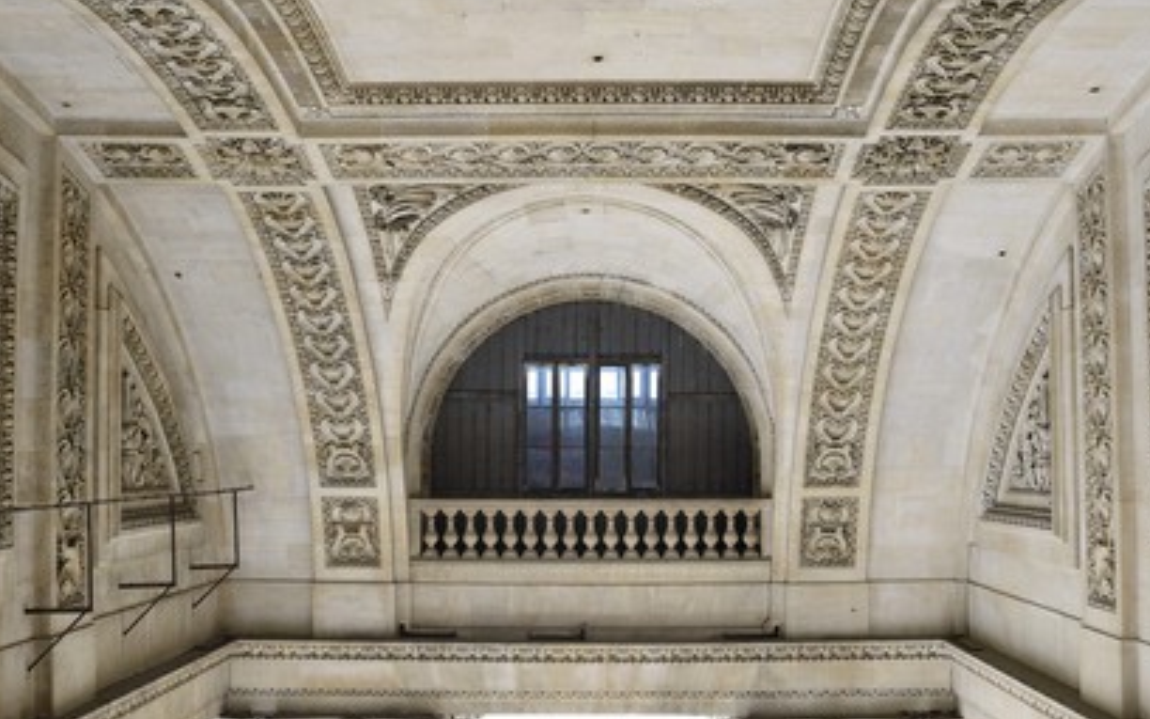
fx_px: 1316
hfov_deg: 47.2
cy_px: 361
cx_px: 586
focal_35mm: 42
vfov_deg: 30.5
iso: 800
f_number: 7.1
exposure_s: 1/160
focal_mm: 40
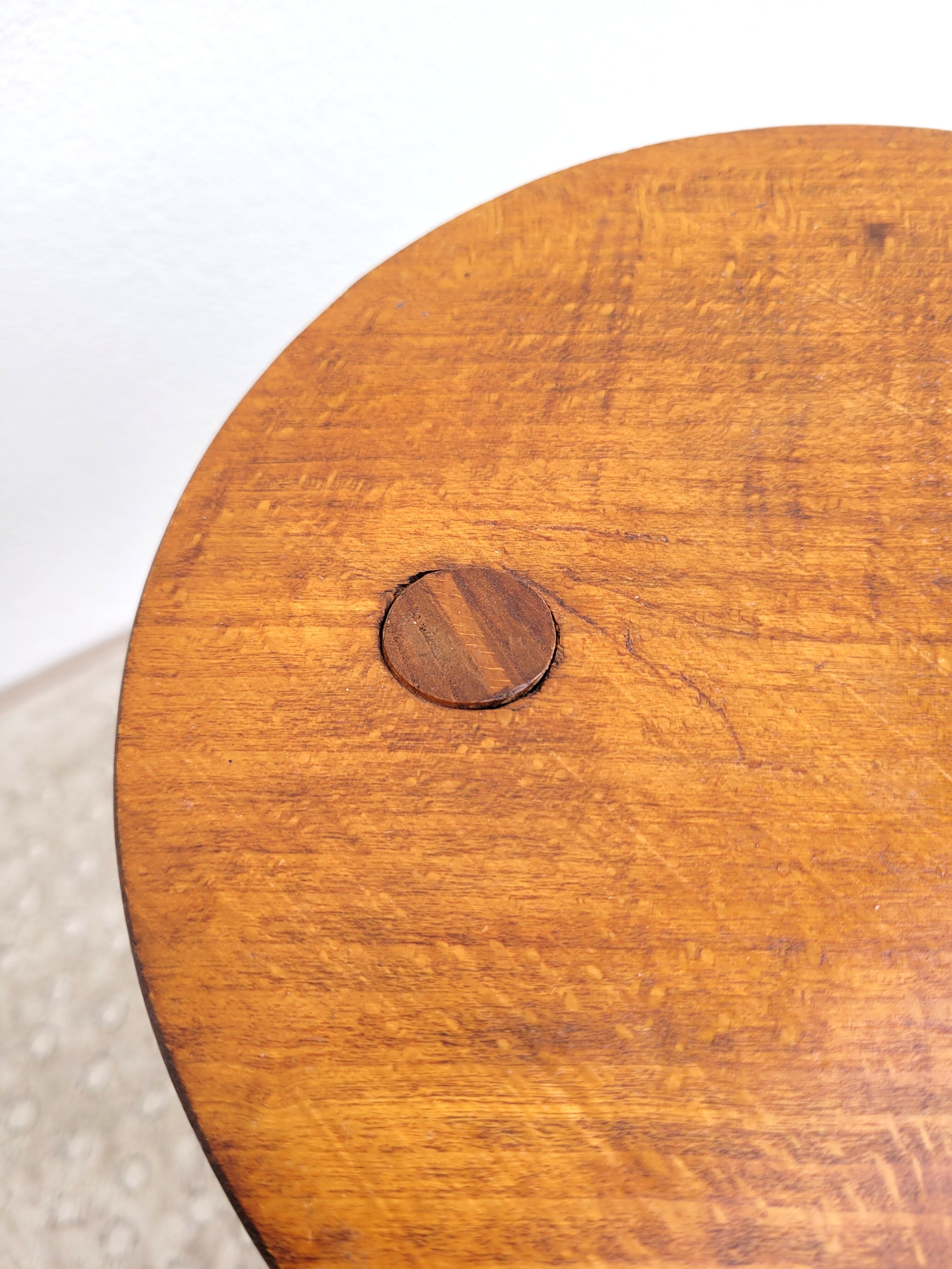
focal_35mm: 26
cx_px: 476
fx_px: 953
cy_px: 634
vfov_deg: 67.3
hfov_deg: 53.1
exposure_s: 1/1202
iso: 40
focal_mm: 5.4
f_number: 1.8
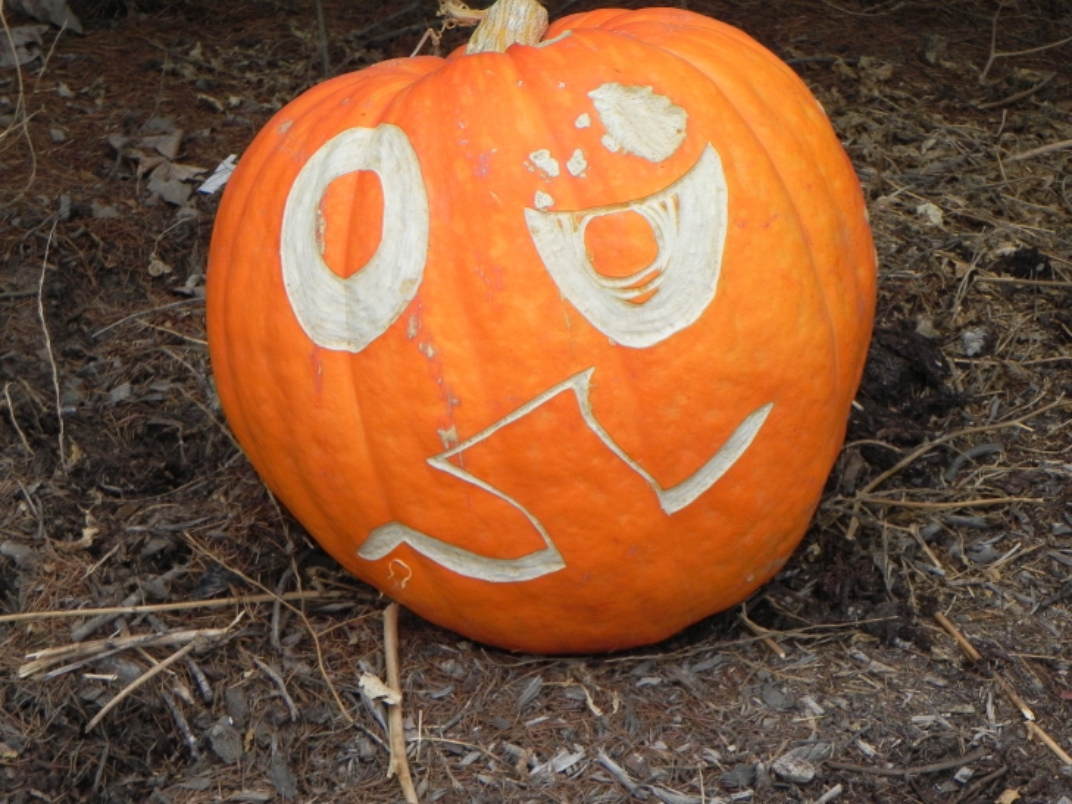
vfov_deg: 12.7
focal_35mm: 117
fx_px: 3624
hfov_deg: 16.8
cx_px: 536
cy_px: 402
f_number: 5.6
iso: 160
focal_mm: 20.8
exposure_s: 1/227
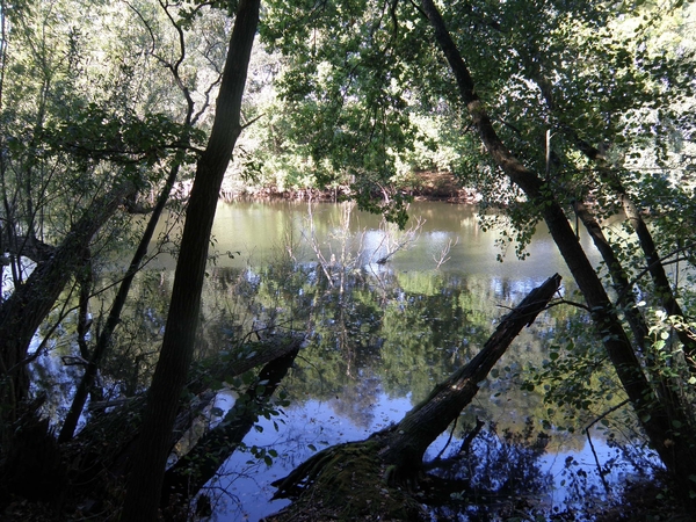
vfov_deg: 53.1
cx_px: 348
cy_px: 261
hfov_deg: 67.3
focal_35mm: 26
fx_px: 523
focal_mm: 4.6
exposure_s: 1/50
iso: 64
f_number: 3.2
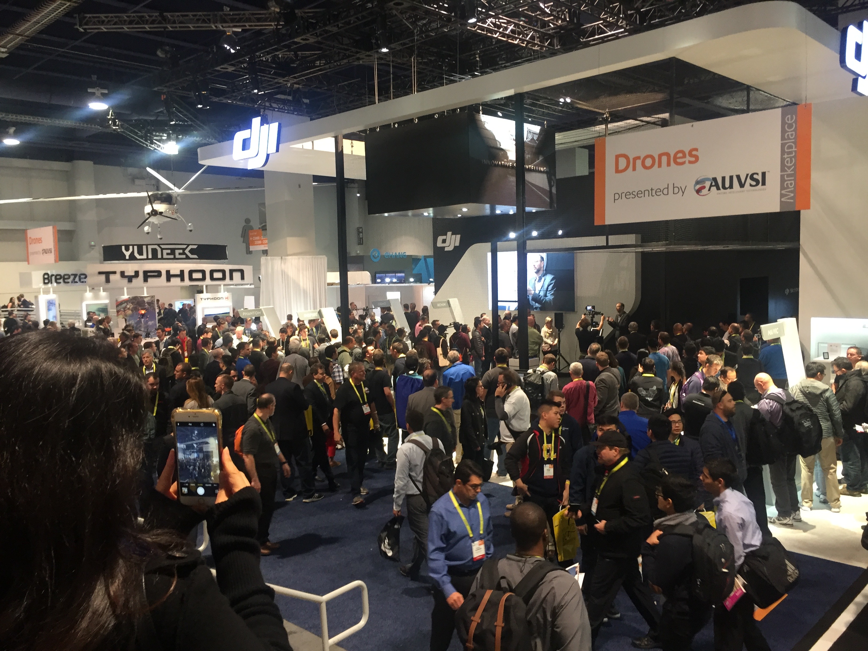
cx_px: 434
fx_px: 727
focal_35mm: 29
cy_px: 326
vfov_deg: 48.2
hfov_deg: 61.7
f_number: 2.2
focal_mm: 4.15
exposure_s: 1/30
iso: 100
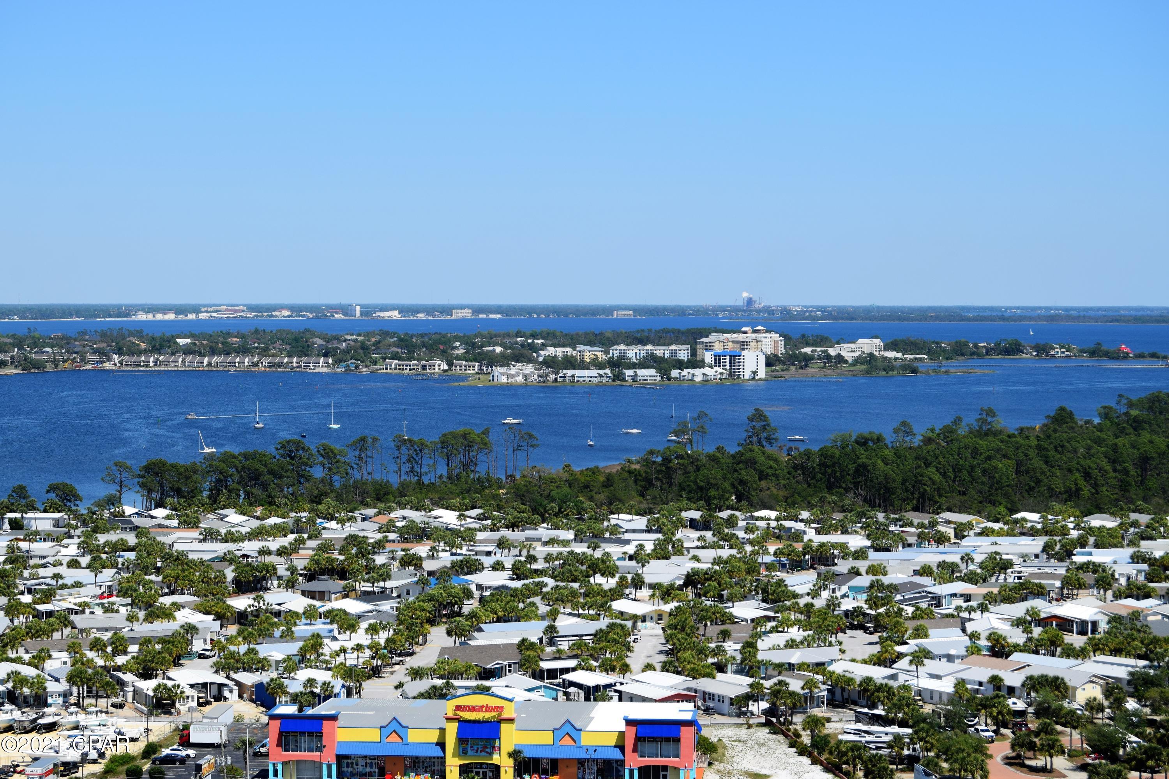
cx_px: 584
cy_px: 390
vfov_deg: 16.6
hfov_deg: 24.6
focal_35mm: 82
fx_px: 2679
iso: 200
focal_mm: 55
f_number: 11
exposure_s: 1/500
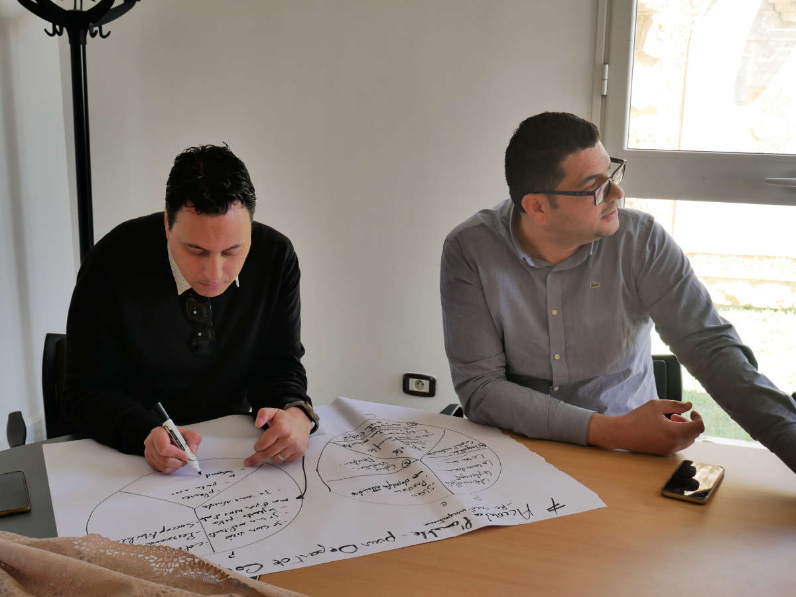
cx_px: 398
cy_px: 298
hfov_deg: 46.8
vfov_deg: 36.0
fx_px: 920
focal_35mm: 40
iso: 800
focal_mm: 20
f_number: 4.6
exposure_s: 1/40
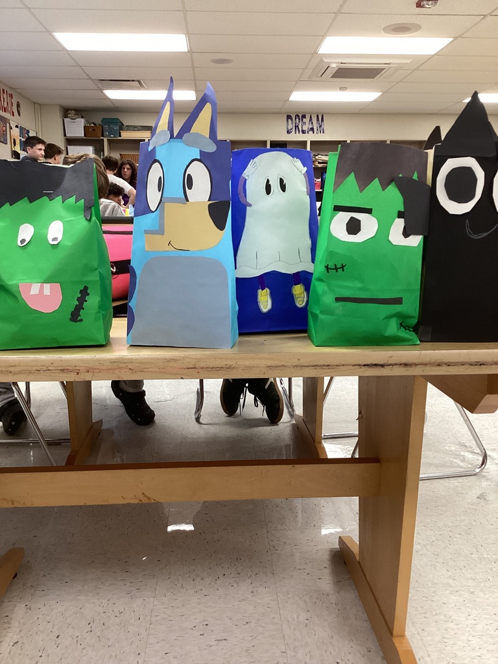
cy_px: 332
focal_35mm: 31
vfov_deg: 58.4
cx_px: 249
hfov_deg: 45.4
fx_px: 595
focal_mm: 3.3
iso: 125
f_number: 2.4
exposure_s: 1/60
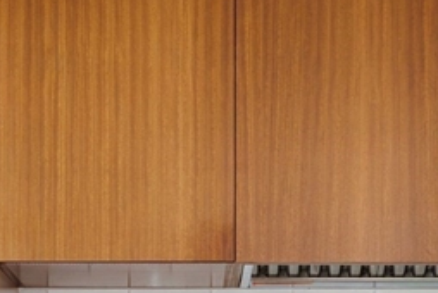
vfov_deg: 9.4
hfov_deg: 14.5
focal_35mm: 141
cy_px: 506
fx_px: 1717
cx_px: 145
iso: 400
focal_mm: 35
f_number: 5
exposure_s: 1/10
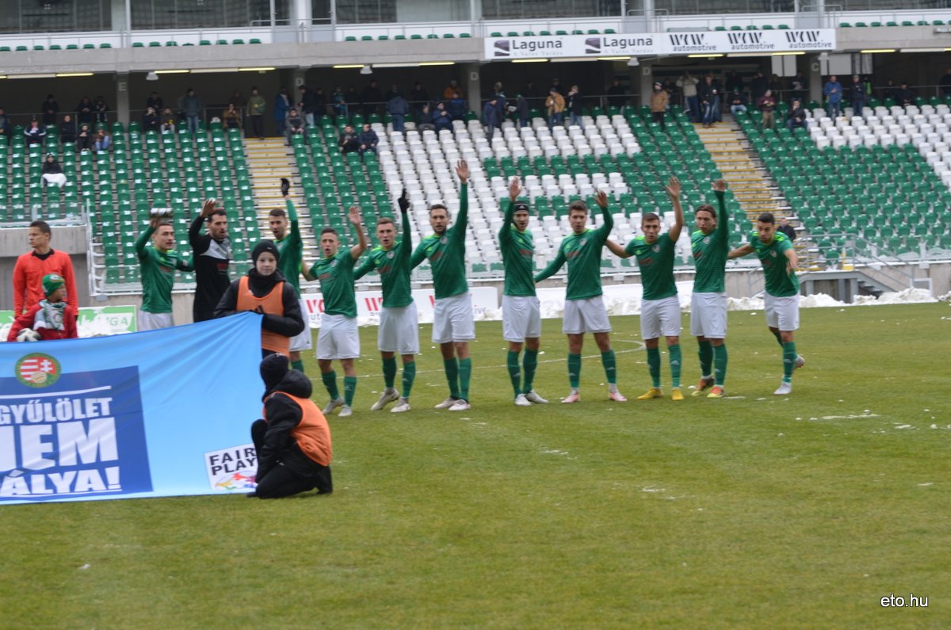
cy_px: 315
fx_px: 2768
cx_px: 476
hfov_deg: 19.5
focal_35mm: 105
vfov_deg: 13.0
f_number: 5
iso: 100
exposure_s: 1/100
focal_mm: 70
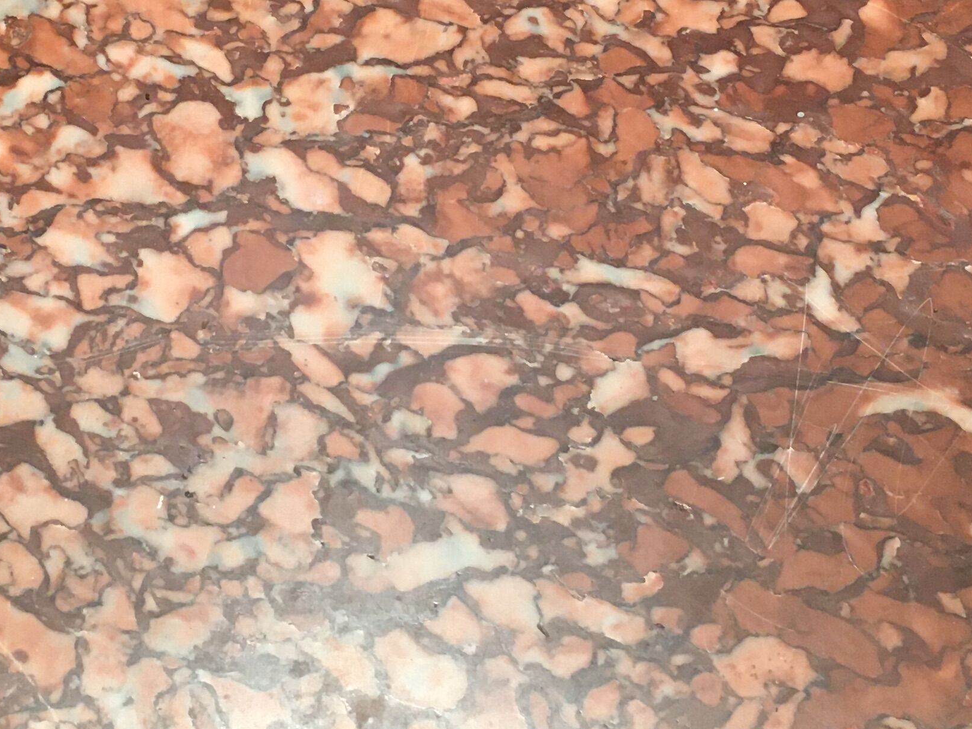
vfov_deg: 20.3
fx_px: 2022
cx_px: 380
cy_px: 215
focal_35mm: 72
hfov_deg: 27.0
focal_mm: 4.15
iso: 160
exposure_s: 1/33
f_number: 2.2
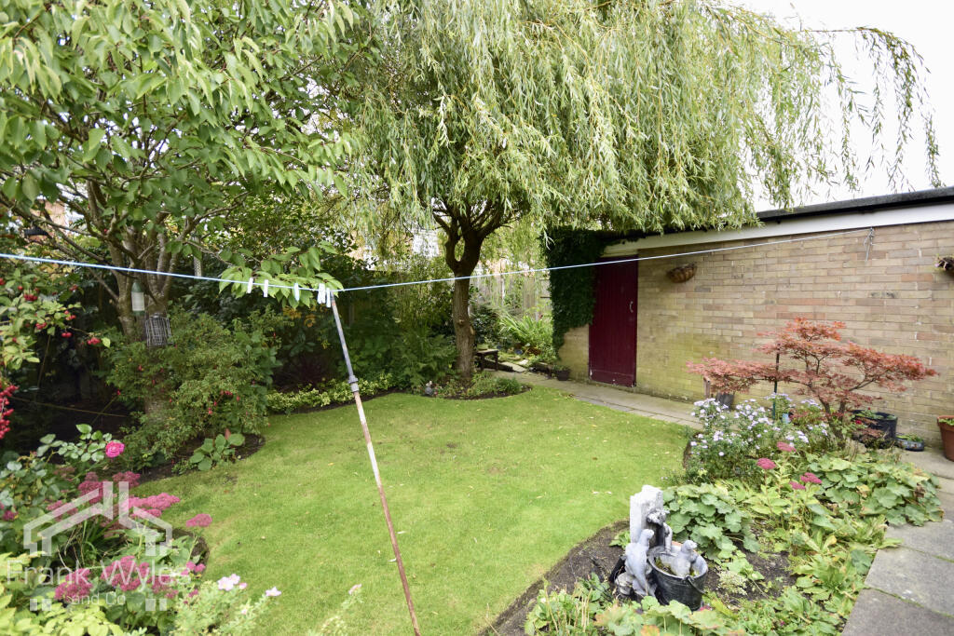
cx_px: 477
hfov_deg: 100.4
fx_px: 398
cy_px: 318
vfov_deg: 77.3
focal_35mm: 15
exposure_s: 1/125
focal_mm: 10
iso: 1000
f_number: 5
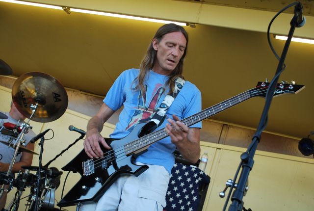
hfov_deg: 41.0
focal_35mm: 48
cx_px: 157
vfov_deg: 28.2
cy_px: 106
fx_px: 420
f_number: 5
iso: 200
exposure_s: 1/100
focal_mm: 32
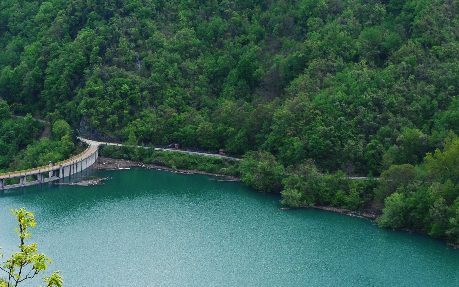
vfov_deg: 11.7
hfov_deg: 18.6
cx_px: 105
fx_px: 1389
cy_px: 240
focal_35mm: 111
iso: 200
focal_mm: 40
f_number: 9
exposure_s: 1/160
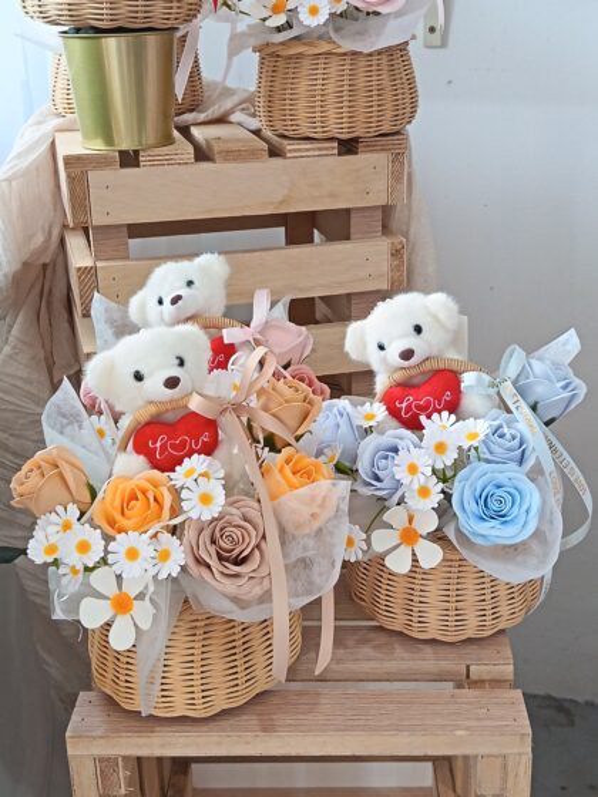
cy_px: 398
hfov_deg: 30.3
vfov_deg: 39.7
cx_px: 299
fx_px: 1106
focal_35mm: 48
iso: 710
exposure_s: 1/40
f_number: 3.5
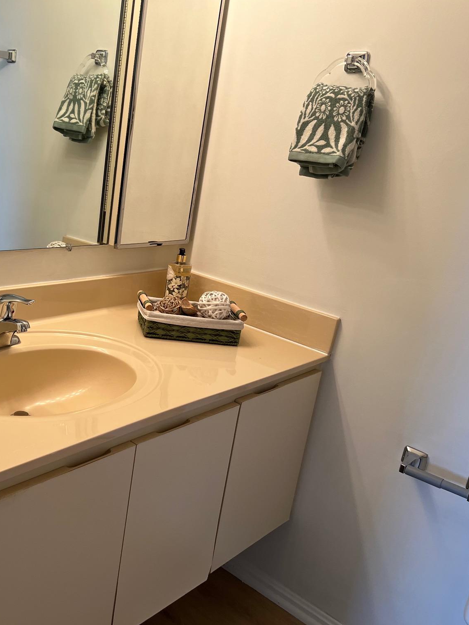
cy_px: 311
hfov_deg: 39.4
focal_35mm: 35
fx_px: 632
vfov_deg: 52.6
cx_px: 106
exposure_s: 1/120
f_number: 1.5
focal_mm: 5.7
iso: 100
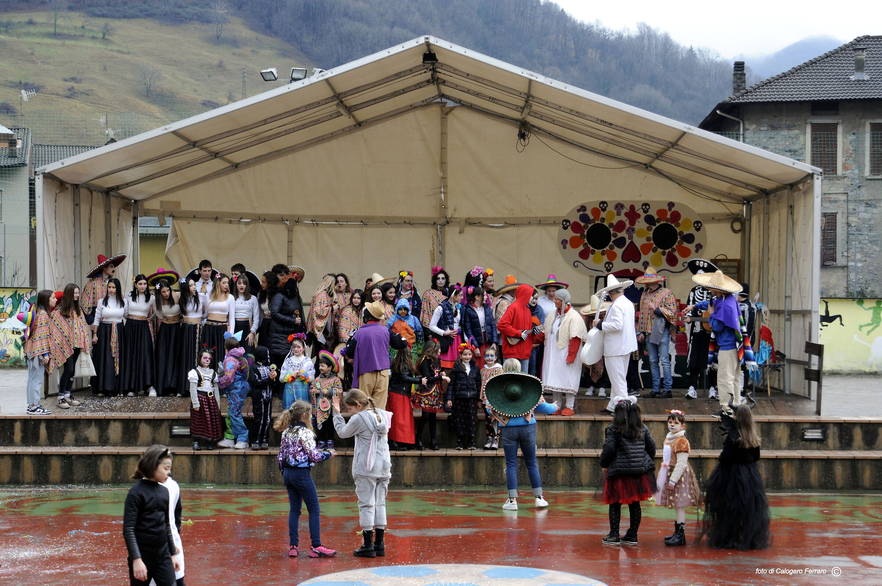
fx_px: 1762
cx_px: 441
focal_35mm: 72
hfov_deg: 28.1
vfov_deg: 18.9
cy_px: 293
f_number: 6.3
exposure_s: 1/160
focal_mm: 48
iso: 200
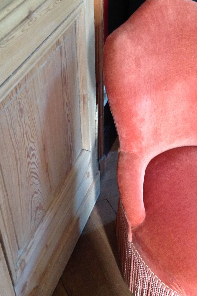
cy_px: 149
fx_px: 427
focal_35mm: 52
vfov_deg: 38.2
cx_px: 115
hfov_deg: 26.0
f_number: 2.4
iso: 320
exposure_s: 1/15
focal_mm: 4.28
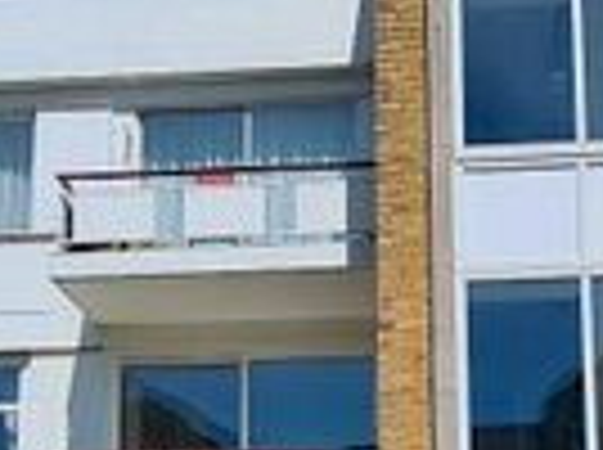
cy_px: 493
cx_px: 387
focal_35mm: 68
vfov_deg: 20.6
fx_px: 1182
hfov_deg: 28.5
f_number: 2.2
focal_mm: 2.2
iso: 50
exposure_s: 1/2864
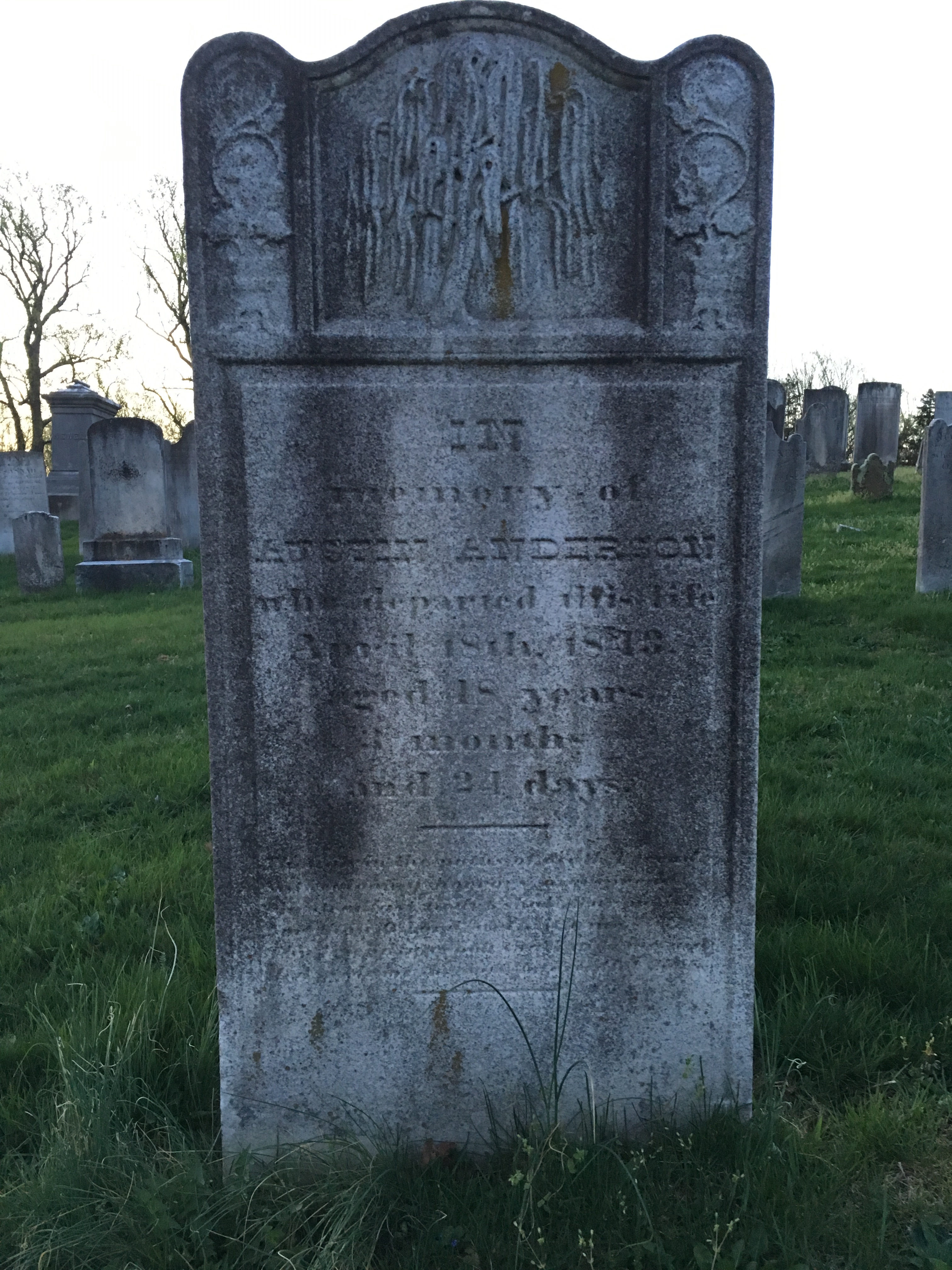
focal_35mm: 29
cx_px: 476
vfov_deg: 61.7
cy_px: 635
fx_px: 1063
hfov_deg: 48.2
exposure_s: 1/30
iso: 160
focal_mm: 4.15
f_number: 2.2
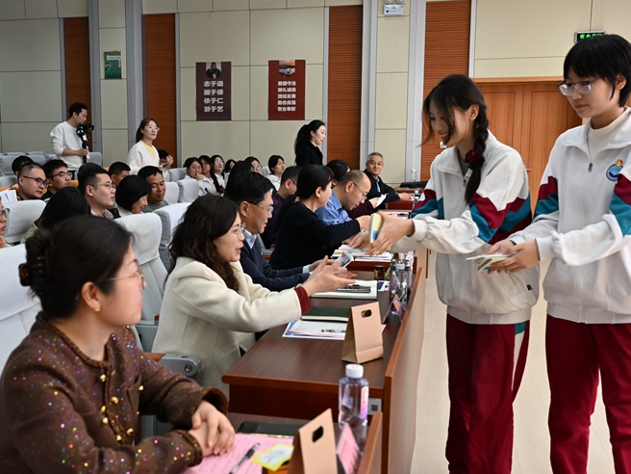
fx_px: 766
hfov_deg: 44.4
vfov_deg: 34.3
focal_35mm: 42
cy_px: 243
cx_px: 235
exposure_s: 1/125
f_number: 4
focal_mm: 28
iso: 1100
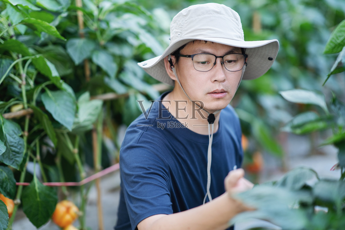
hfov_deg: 23.9
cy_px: 115
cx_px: 172
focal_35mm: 85
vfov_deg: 16.1
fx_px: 815
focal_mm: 85
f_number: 1.4
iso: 125
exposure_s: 1/100
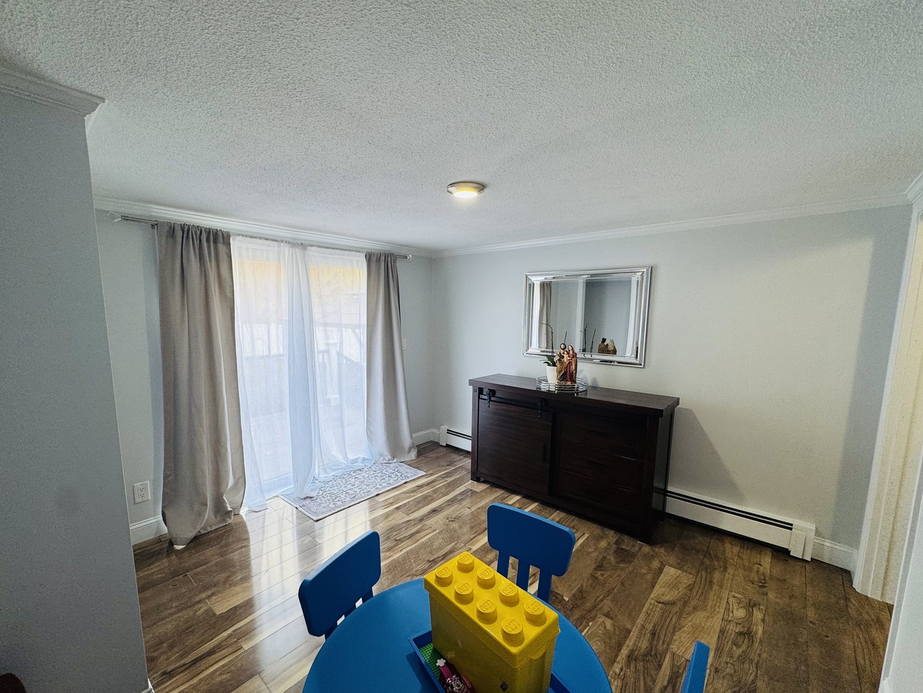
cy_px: 363
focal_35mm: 15
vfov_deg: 81.7
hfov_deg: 98.1
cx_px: 449
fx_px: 400
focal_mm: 2.22
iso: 100
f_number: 2.2
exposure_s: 1/120
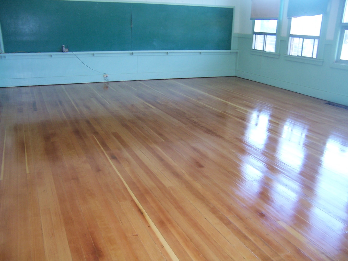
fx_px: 332
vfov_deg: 43.0
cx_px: 174
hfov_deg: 55.3
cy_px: 130
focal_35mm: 33
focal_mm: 5.5
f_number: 2.8
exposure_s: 1/60
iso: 140
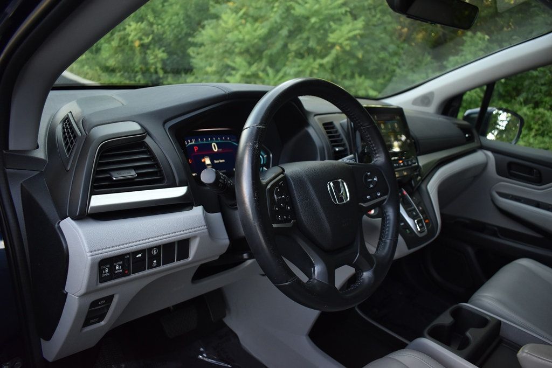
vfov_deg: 47.9
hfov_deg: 67.4
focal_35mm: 27
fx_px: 414
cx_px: 276
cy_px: 184
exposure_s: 1/200
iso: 800
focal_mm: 18
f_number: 3.5
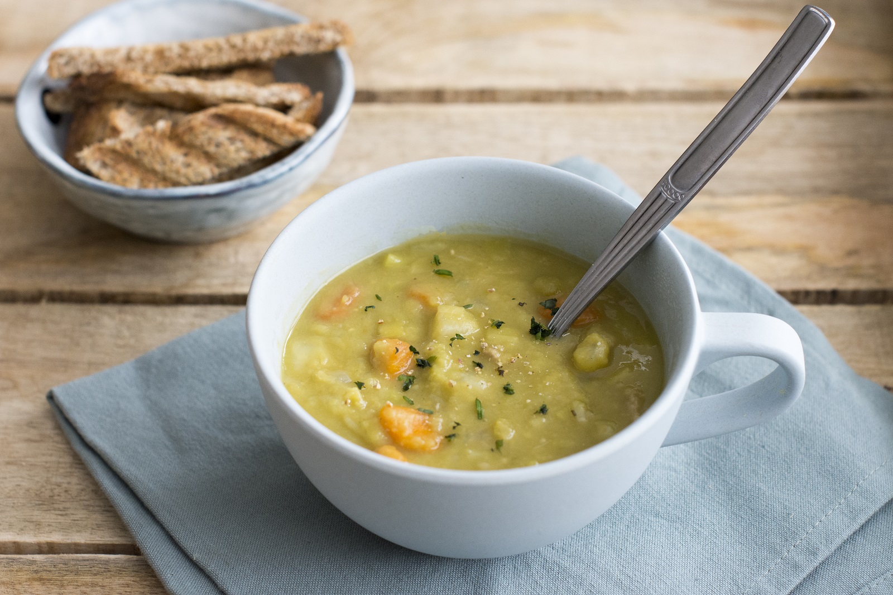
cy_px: 298
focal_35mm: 75
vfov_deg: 18.2
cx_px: 446
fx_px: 1860
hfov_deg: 27.0
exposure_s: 1/50
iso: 1600
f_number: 4
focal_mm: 50
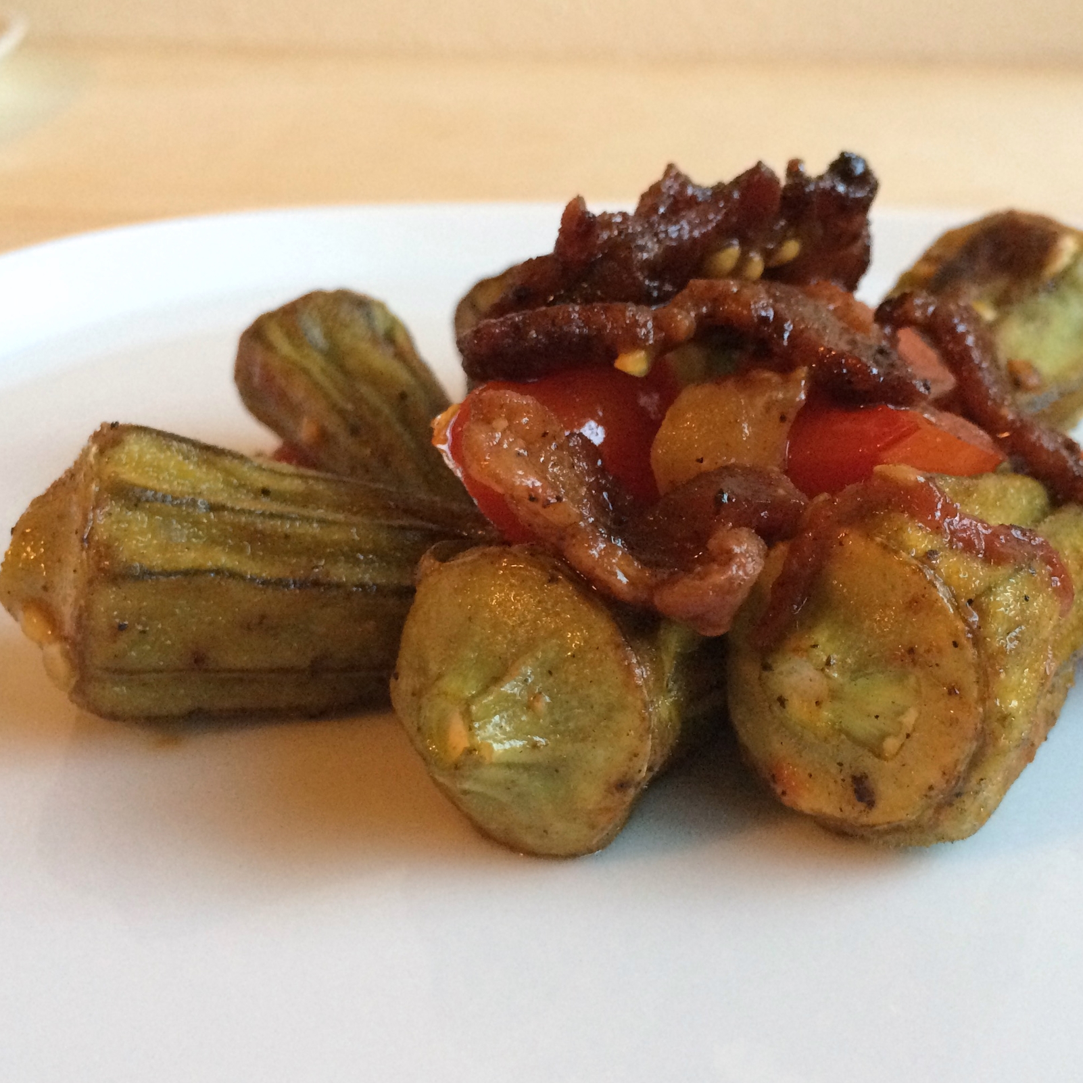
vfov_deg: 41.8
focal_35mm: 40
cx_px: 736
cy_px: 507
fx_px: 1416
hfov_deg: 41.2
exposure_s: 1/24
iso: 320
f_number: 2.2
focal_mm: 4.15
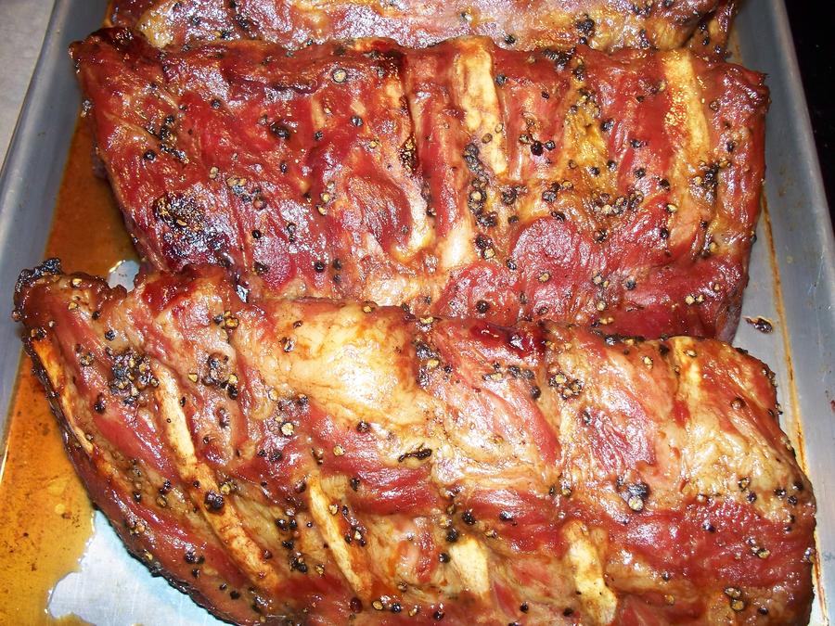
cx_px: 418
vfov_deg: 39.7
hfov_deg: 51.4
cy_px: 313
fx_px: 868
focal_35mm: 36
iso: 200
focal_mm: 7.54
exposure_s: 1/30
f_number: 2.8
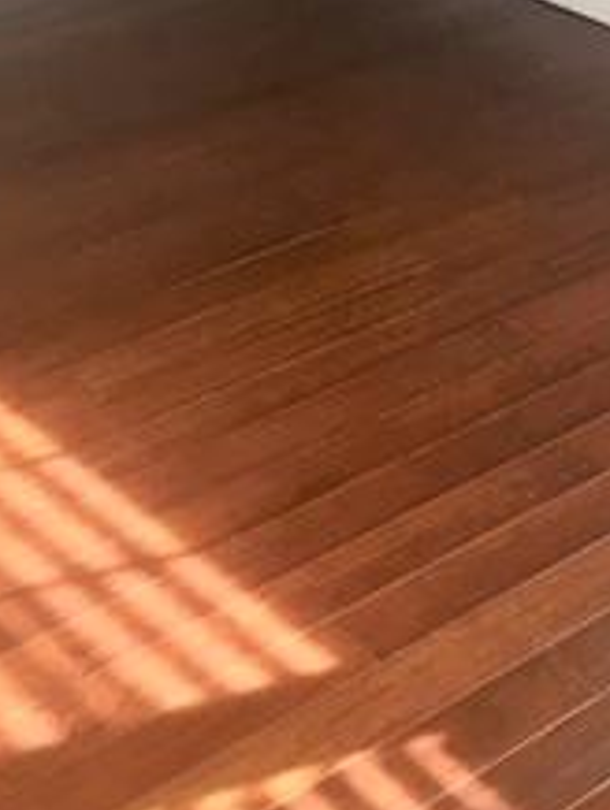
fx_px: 1993
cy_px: -186
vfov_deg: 21.2
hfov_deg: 17.4
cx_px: 379
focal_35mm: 85
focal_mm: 4.15
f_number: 2.2
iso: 50
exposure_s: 1/30
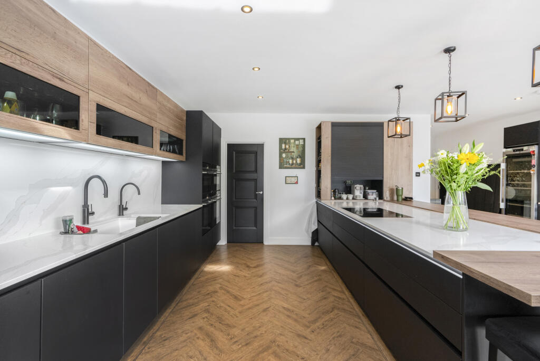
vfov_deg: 73.8
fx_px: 240
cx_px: 270
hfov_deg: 96.7
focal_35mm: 16
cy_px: 180
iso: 800
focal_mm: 16
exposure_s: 1/20
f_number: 9
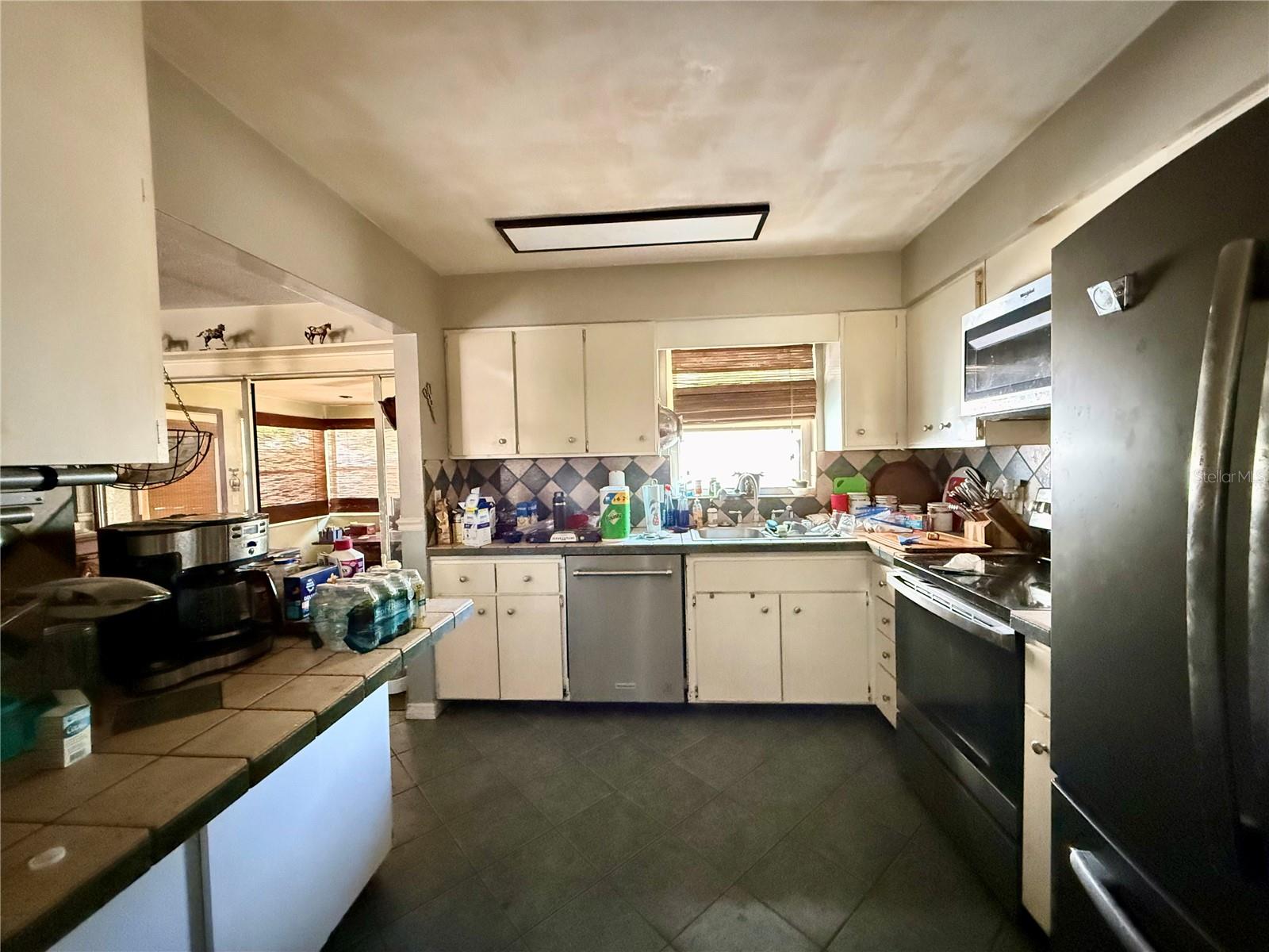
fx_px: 513
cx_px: 634
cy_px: 476
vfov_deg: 85.7
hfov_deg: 102.1
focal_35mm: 14
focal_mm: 2.22
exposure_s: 1/33
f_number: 2.2
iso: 1600
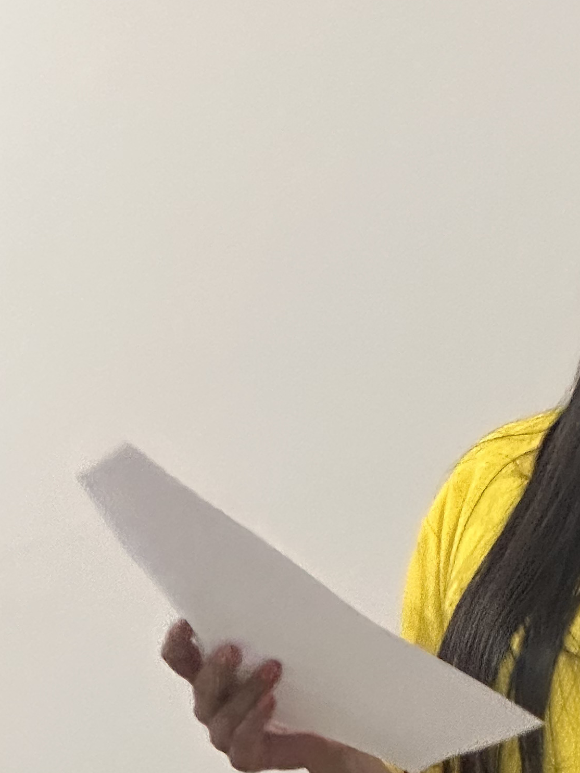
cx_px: 718
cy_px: 801
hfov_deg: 7.1
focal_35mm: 209
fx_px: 4668
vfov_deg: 9.4
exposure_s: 1/41
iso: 800
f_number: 2.8
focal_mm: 9
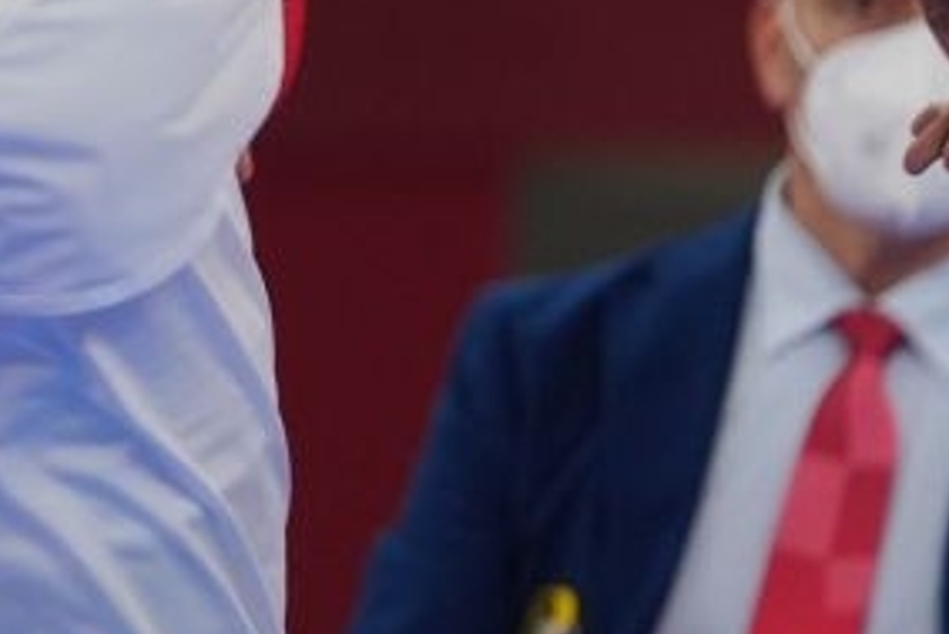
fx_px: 33573
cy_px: -530
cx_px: -640
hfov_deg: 1.6
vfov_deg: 1.1
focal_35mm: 1273
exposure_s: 1/1000
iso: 500
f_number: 2.8
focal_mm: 200
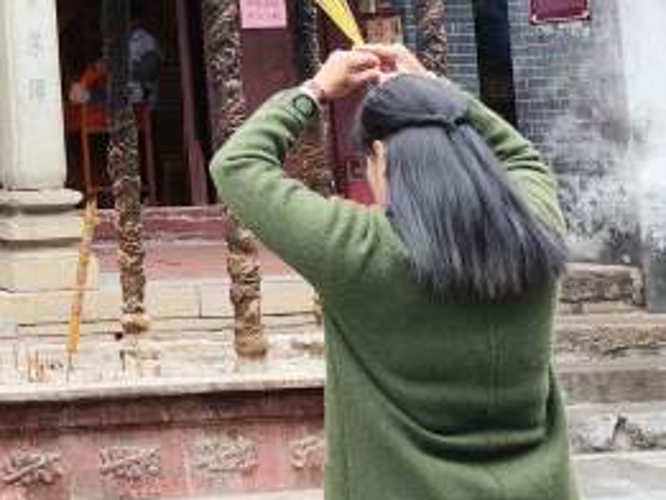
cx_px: -482
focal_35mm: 92
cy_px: -209
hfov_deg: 17.7
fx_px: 1771
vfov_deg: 15.1
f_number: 1.9
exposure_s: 1/110
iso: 50
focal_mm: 6.92
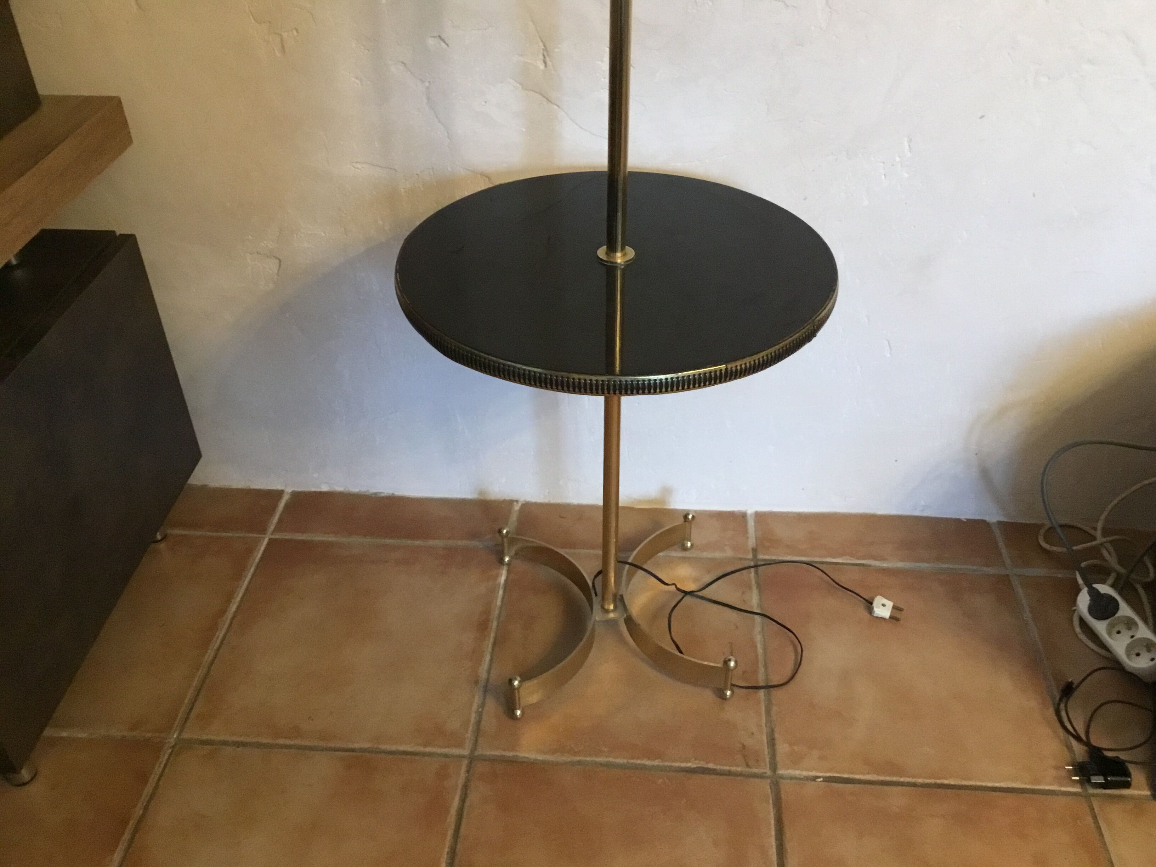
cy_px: 434
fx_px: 1035
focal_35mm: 31
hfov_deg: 58.4
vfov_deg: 45.4
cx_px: 578
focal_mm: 3.3
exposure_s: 1/25
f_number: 2.4
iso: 200
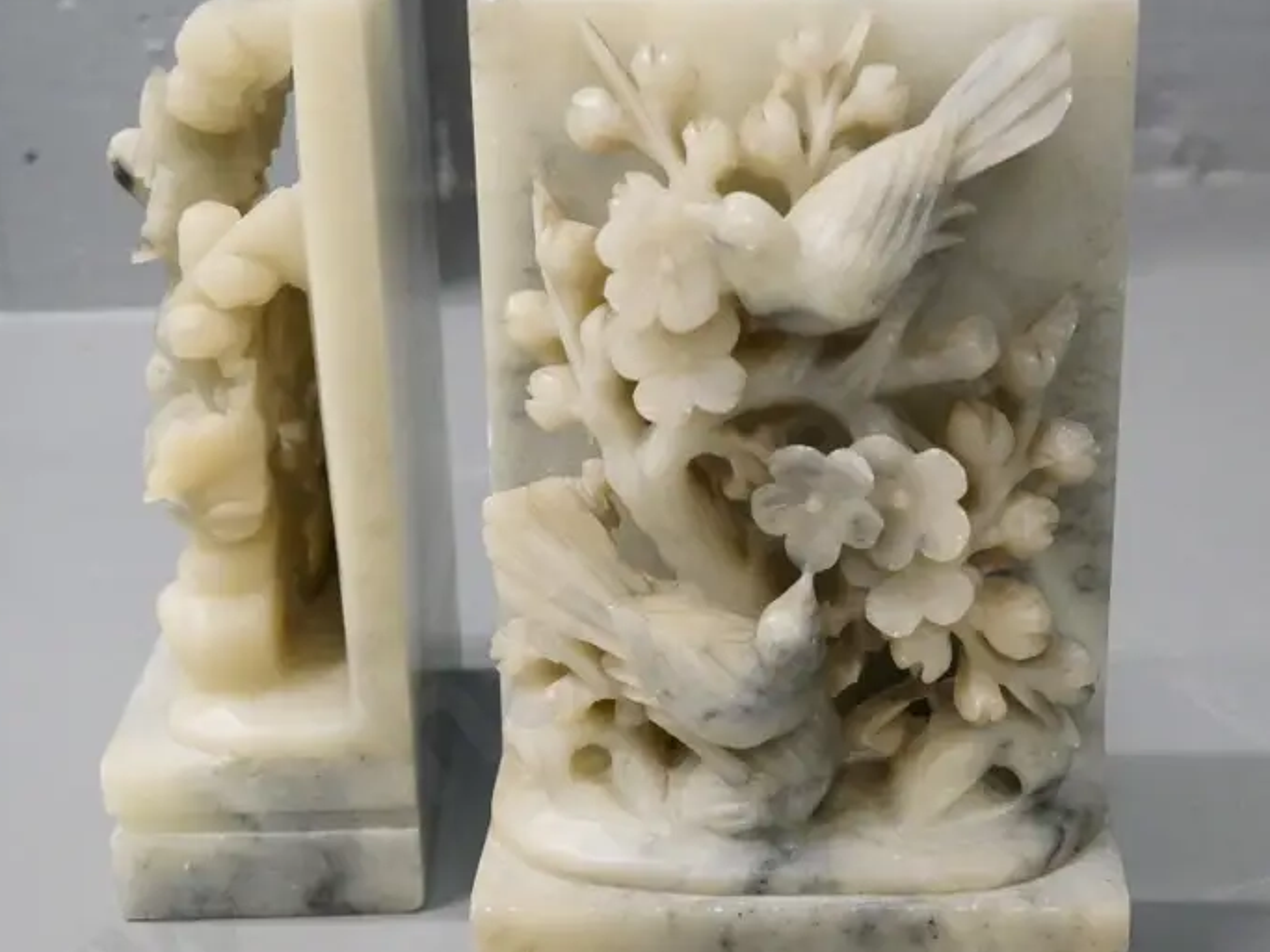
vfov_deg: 24.4
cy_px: 504
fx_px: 2201
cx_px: 753
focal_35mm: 60
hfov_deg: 32.1
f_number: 5
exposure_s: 1/125
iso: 3200
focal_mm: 20
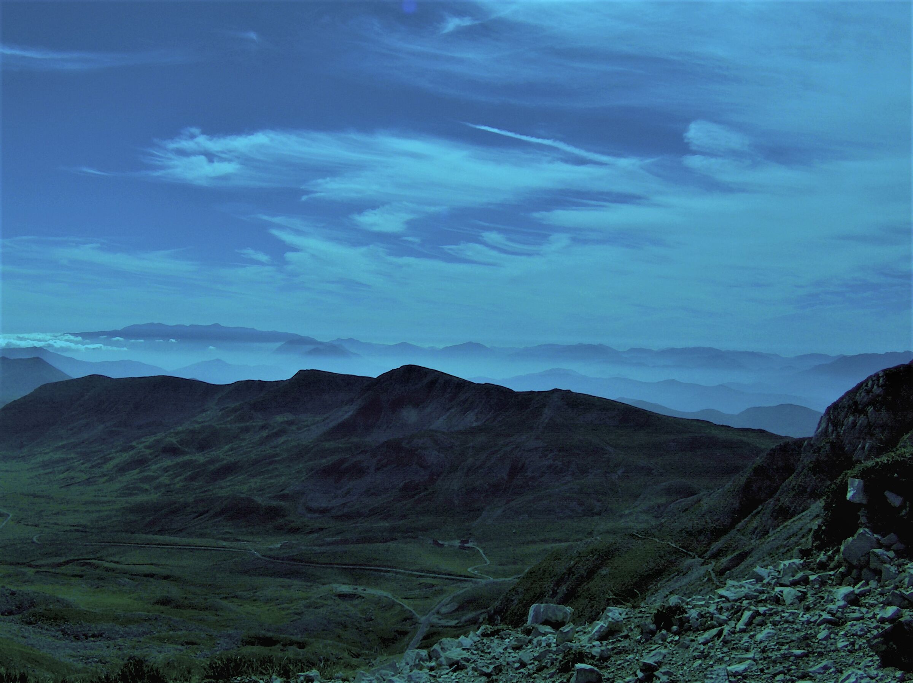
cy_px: 342
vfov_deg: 38.6
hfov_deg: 50.2
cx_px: 456
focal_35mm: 37
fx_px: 975
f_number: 11.3
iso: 100
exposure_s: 1/293
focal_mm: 7.6
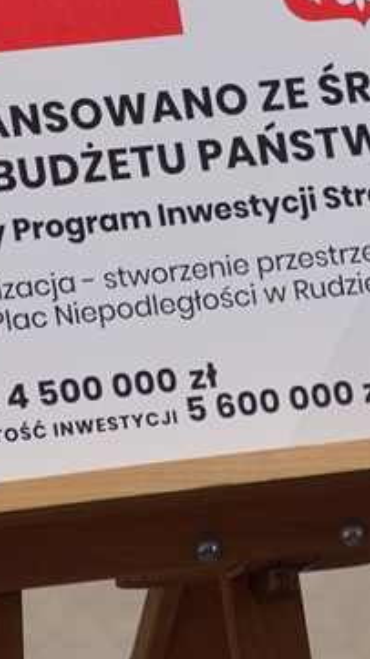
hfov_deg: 1.4
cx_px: 244
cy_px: 163
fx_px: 15192
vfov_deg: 2.5
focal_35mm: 869
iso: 100
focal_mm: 200
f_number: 8
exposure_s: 1/500
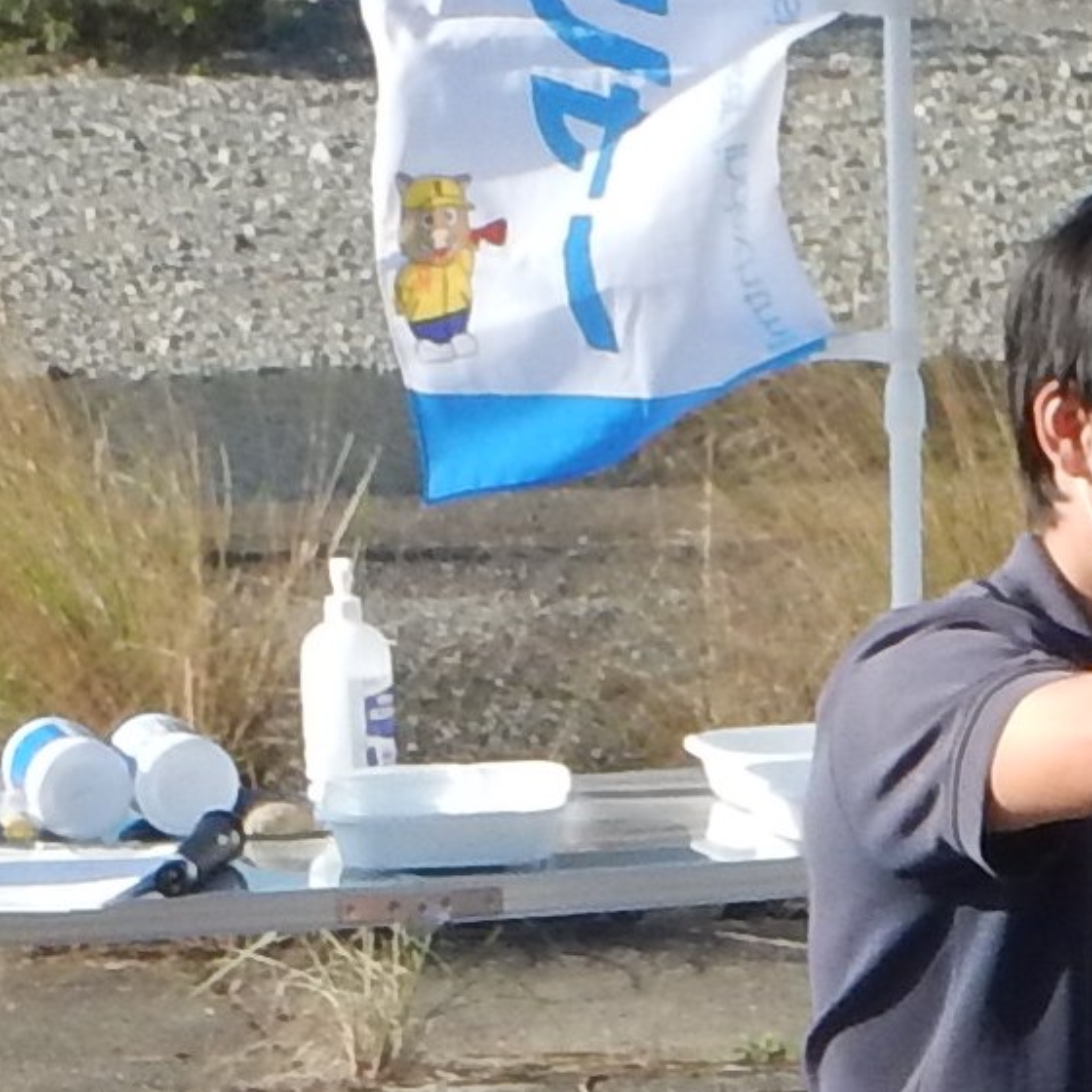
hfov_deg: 18.4
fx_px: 3176
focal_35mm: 89
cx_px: 1325
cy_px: 891
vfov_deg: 19.3
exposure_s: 1/500
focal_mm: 6.6
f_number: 4.2
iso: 125
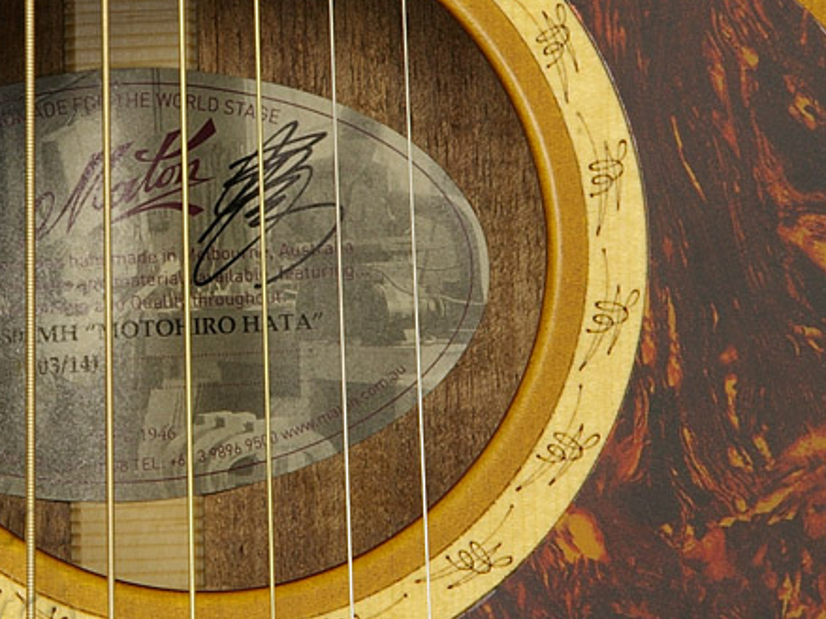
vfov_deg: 5.1
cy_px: 258
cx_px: 262
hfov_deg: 6.8
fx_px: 6918
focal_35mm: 290
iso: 400
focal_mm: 133
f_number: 32
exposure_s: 6
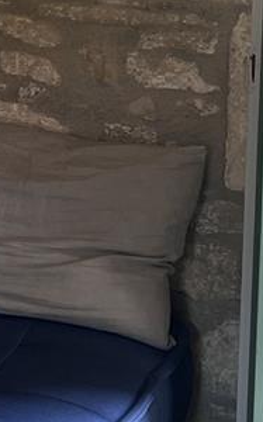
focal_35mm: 147
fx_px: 1689
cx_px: -287
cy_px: -59
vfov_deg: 13.9
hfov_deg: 8.4
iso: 125
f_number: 1.5
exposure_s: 1/121
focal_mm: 5.7
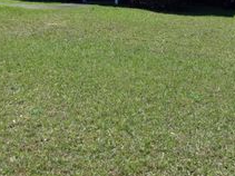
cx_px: 161
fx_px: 434
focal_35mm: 64
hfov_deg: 30.0
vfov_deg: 21.5
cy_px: -27
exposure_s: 1/200
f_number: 10.4
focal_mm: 4.9
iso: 200
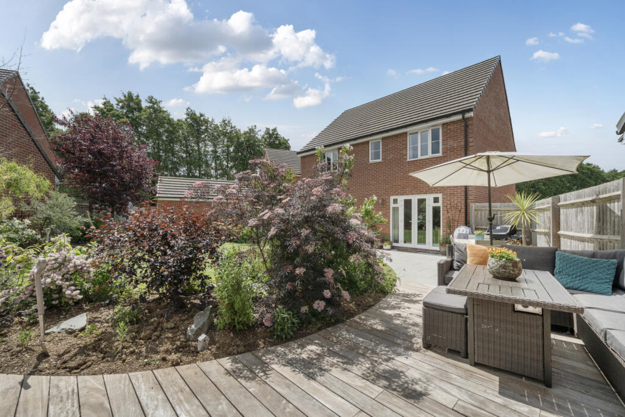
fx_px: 243
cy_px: 208
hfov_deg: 104.2
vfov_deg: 81.2
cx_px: 312
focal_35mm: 14
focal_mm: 14
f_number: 8
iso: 400
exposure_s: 1/1600
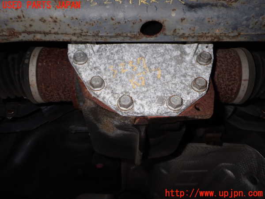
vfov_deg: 46.8
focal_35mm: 30
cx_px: 132
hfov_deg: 60.0
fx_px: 230
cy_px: 100
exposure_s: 1/30
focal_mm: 5.4
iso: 200
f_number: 6.3
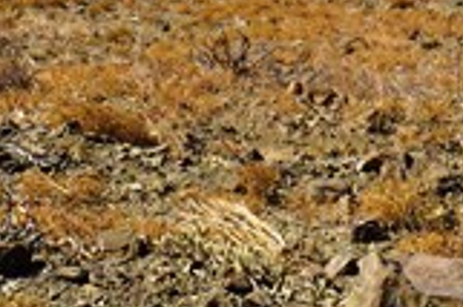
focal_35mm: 172
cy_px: -524
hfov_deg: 11.9
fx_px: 2210
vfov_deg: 7.3
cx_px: 362
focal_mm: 18
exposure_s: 1/400
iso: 200
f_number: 10
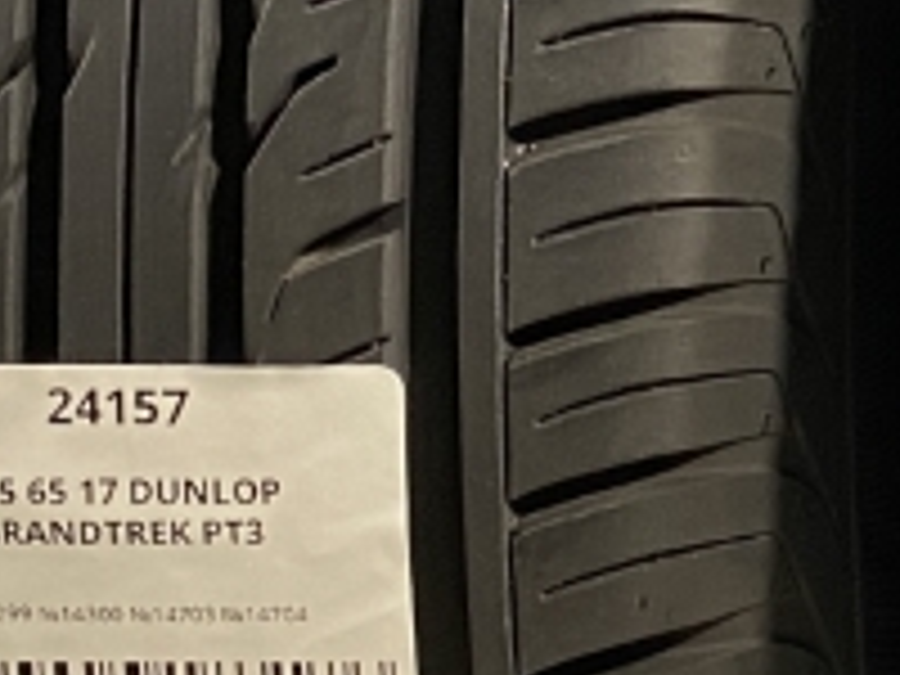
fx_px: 4316
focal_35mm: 166
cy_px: -464
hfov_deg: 10.2
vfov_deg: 8.6
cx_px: 2236
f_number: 1.8
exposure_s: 1/50
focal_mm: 4.25
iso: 64
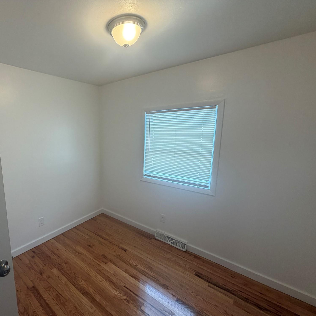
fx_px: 176
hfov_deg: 81.4
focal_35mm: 17
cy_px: 161
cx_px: 108
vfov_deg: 84.0
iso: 200
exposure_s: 1/60
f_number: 2.2
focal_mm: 2.22
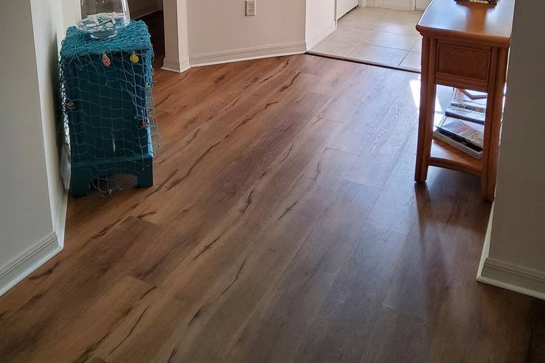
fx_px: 560
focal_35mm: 37
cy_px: -4
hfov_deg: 51.9
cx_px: 268
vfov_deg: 32.9
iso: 250
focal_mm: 3.08
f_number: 2
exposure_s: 1/100
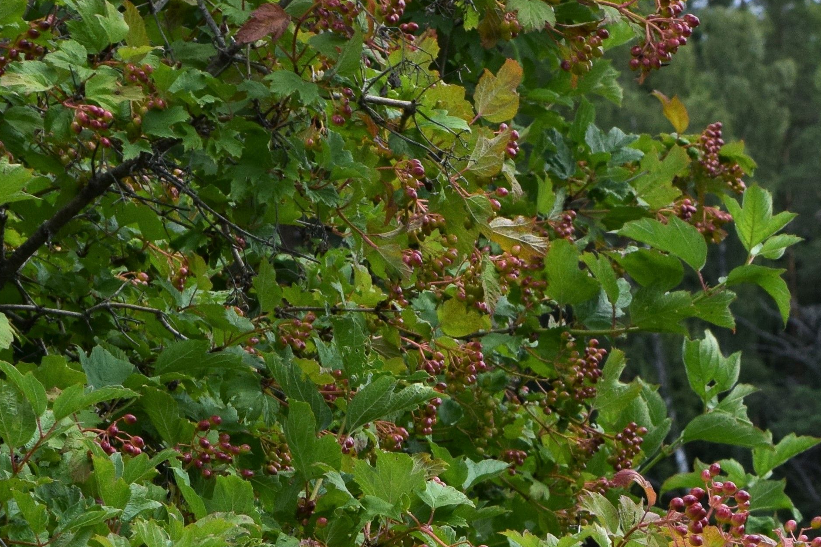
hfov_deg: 7.7
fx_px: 5989
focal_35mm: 263
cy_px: 741
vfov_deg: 5.2
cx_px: 1147
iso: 400
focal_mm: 55
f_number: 11
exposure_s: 1/400
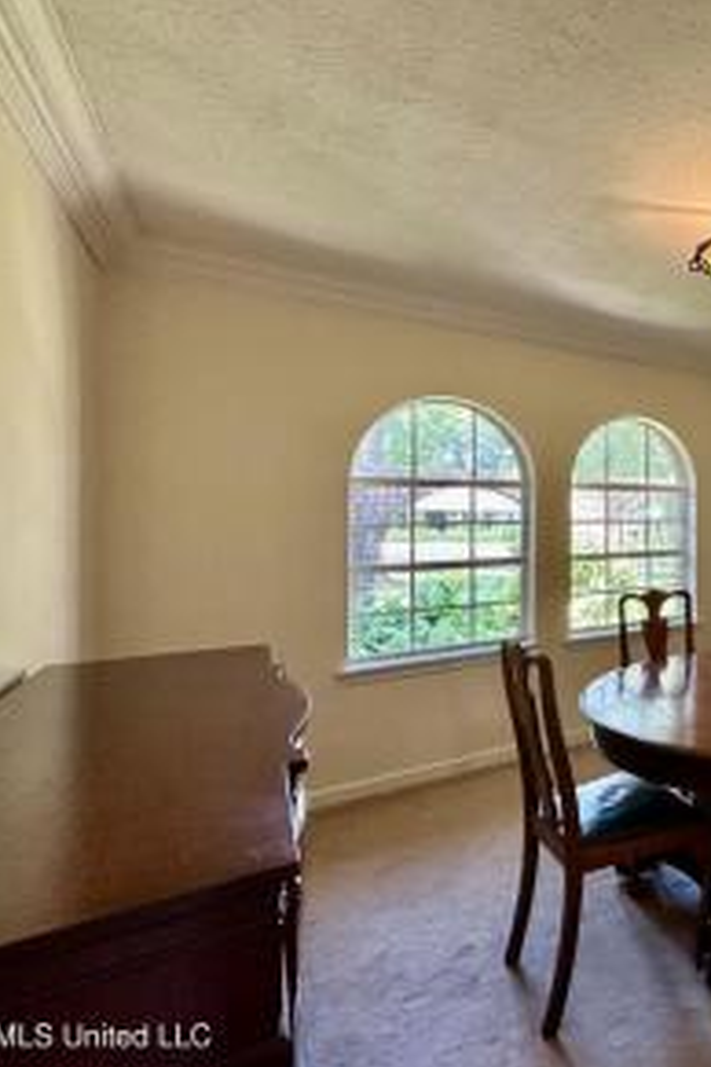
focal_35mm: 20
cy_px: 535
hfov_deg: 49.5
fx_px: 592
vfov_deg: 84.0
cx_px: 724
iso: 320
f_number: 2.2
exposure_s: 1/120
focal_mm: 2.22
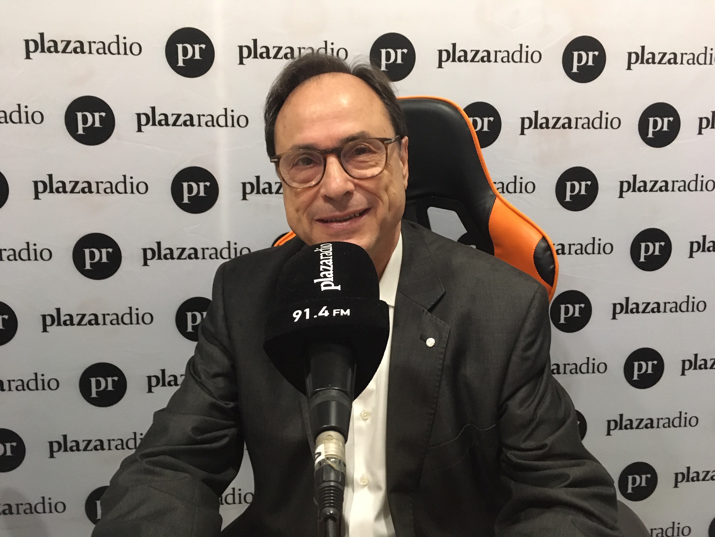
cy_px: 268
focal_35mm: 29
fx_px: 599
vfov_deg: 48.2
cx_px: 358
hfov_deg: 61.7
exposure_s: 1/17
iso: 250
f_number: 2.2
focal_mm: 4.15
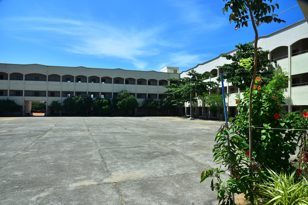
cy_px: 102
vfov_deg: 53.2
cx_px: 154
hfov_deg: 73.7
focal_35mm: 24
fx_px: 205
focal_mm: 24
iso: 160
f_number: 16
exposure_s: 1/125
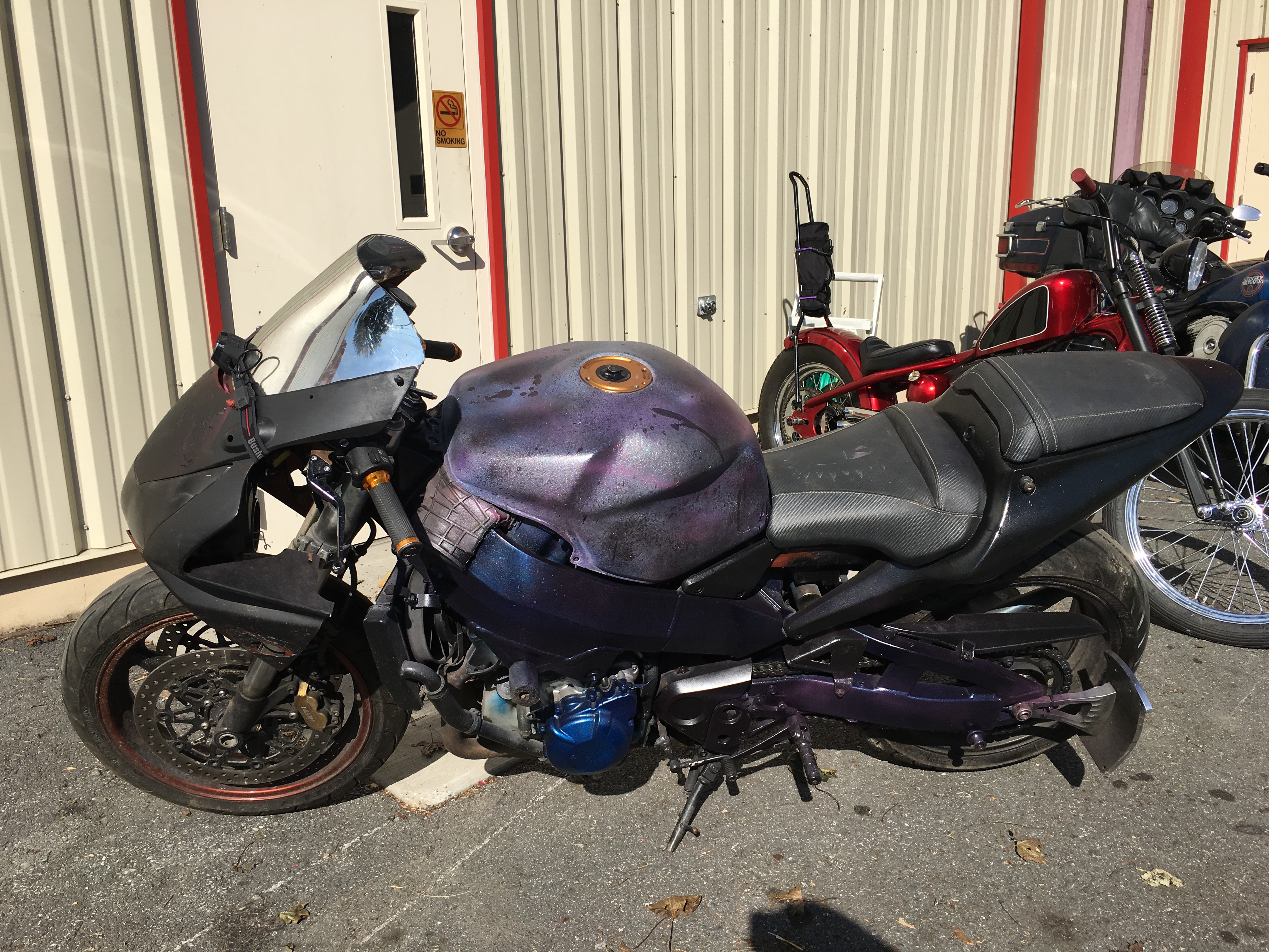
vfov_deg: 48.2
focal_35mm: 29
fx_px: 1063
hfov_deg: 61.7
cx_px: 634
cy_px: 476
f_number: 2.2
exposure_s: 1/2137
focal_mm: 4.15
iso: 25
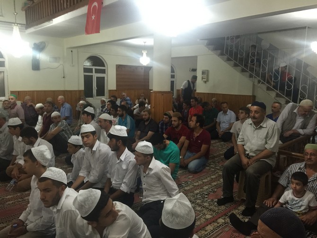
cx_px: 158
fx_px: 265
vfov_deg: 48.2
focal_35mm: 29
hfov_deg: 61.7
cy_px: 119
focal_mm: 4.15
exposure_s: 1/17
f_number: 2.2
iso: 125
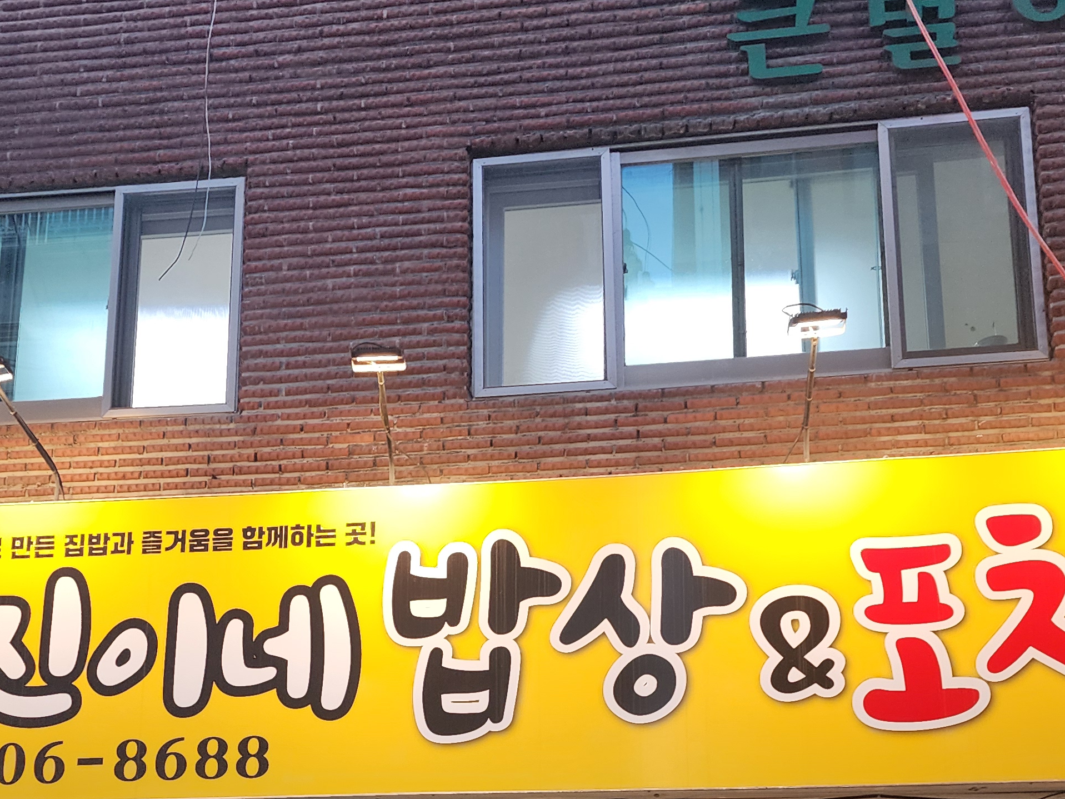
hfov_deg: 39.6
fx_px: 1477
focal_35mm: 48
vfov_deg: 28.4
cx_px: 470
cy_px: 797
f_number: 1.8
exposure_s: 1/120
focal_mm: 6.4
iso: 200
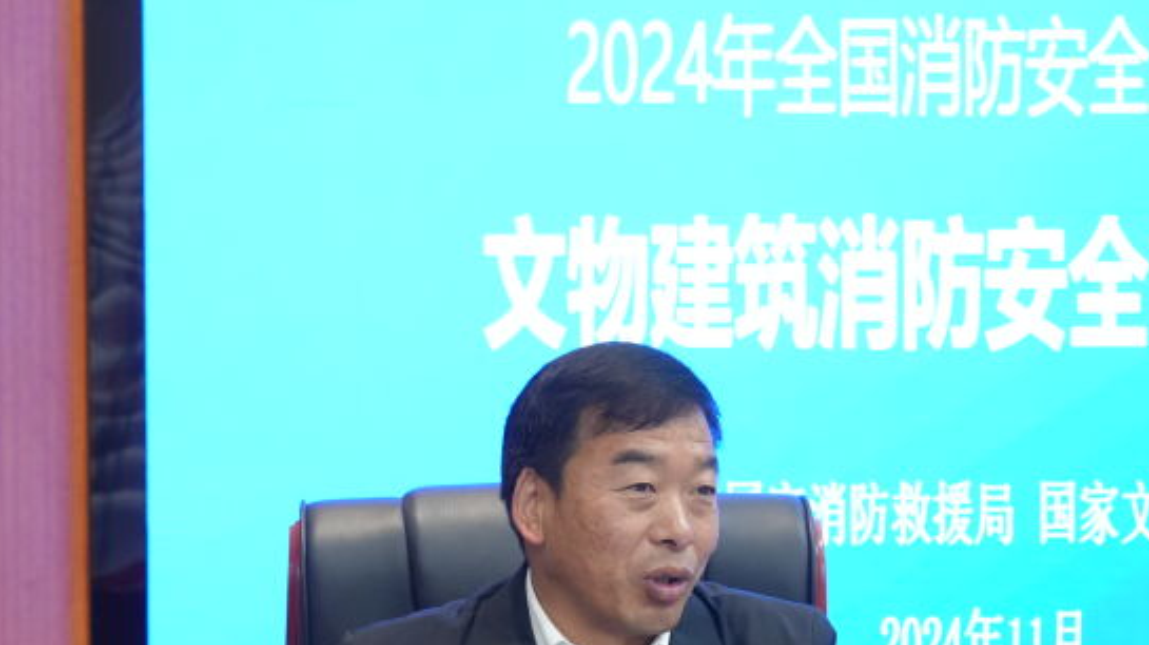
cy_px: 494
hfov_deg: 17.1
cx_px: 736
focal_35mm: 125
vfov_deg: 9.7
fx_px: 3807
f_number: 6.3
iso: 4000
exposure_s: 1/100
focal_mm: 65
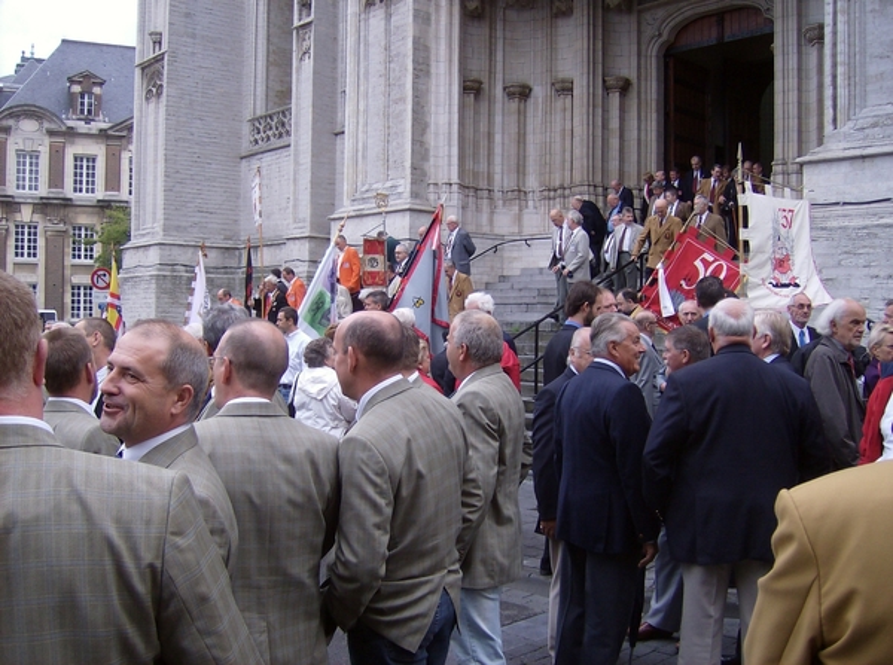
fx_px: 926
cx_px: 446
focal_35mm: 36
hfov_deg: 51.5
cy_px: 332
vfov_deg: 39.5
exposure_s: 1/334
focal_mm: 6
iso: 100
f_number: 2.8
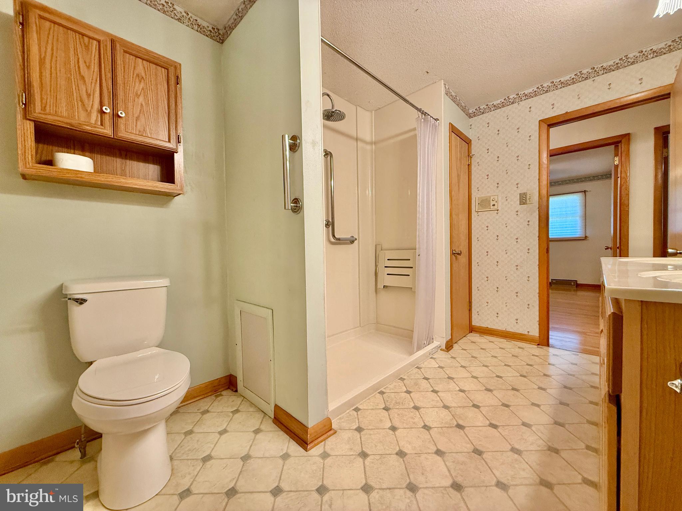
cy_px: 256
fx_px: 276
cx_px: 341
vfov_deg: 85.7
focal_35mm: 14
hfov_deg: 102.1
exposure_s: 1/120
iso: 250
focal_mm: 2.22
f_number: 2.2
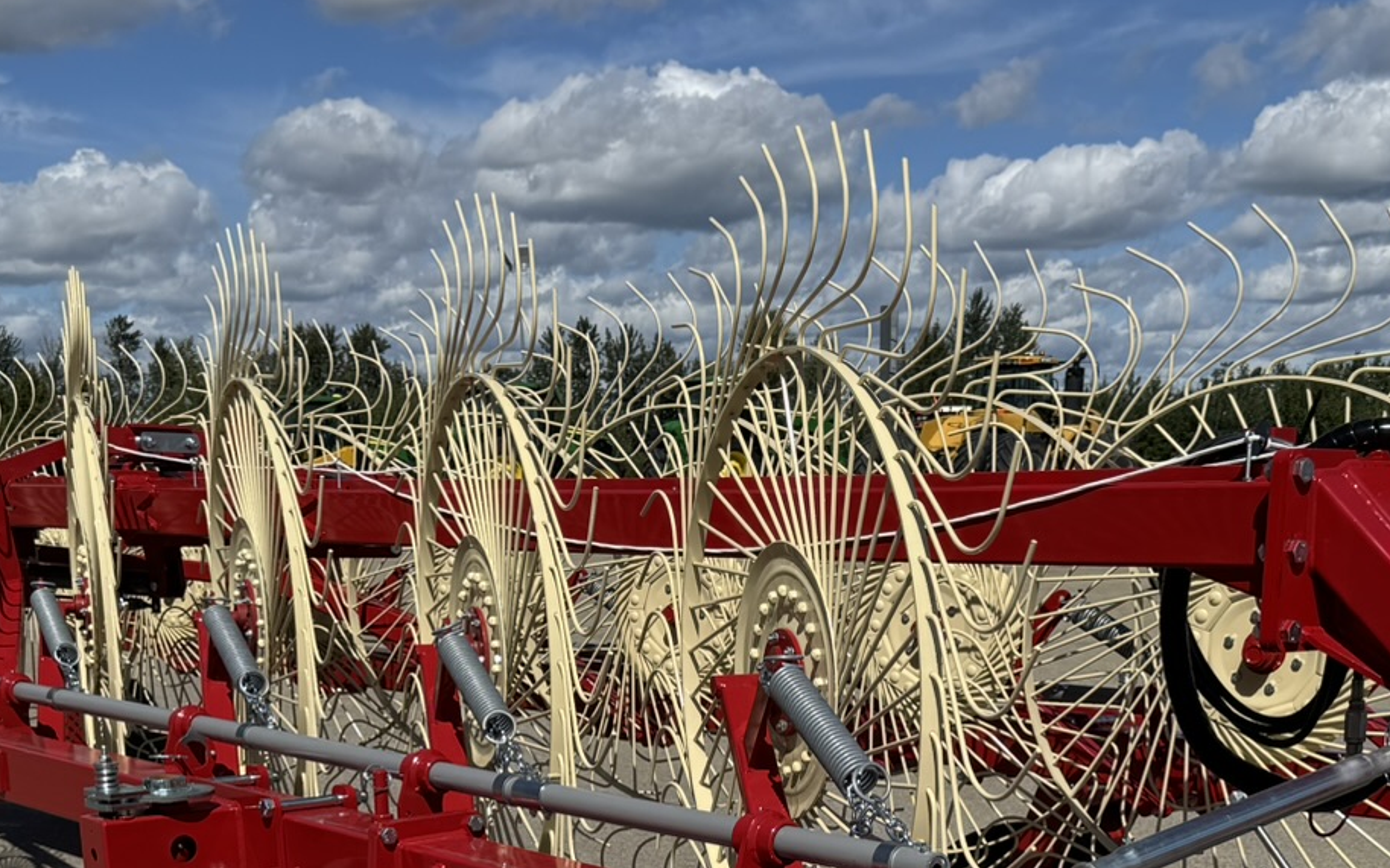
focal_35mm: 57
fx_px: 2159
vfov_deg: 21.3
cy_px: 1017
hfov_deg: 35.7
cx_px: 745
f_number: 1.78
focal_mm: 6.76
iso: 80
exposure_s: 1/7937
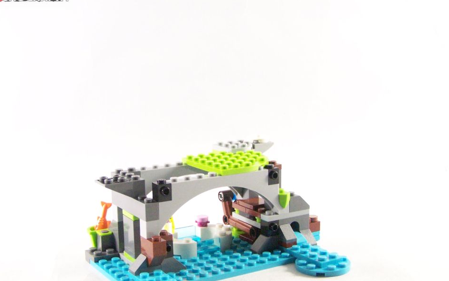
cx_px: 217
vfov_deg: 23.5
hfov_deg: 36.9
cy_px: 154
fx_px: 673
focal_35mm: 55
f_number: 3.2
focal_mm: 8
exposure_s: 1/60
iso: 400
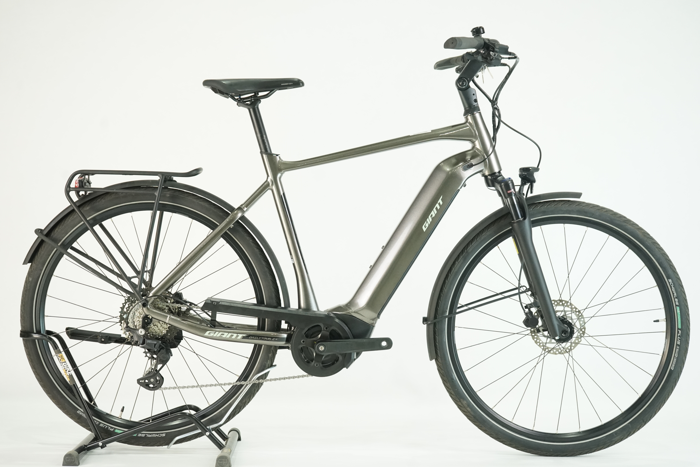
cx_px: 350
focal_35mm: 57
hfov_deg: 35.1
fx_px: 1108
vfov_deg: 23.8
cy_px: 234
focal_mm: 57
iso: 2500
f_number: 5.6
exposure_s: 1/200
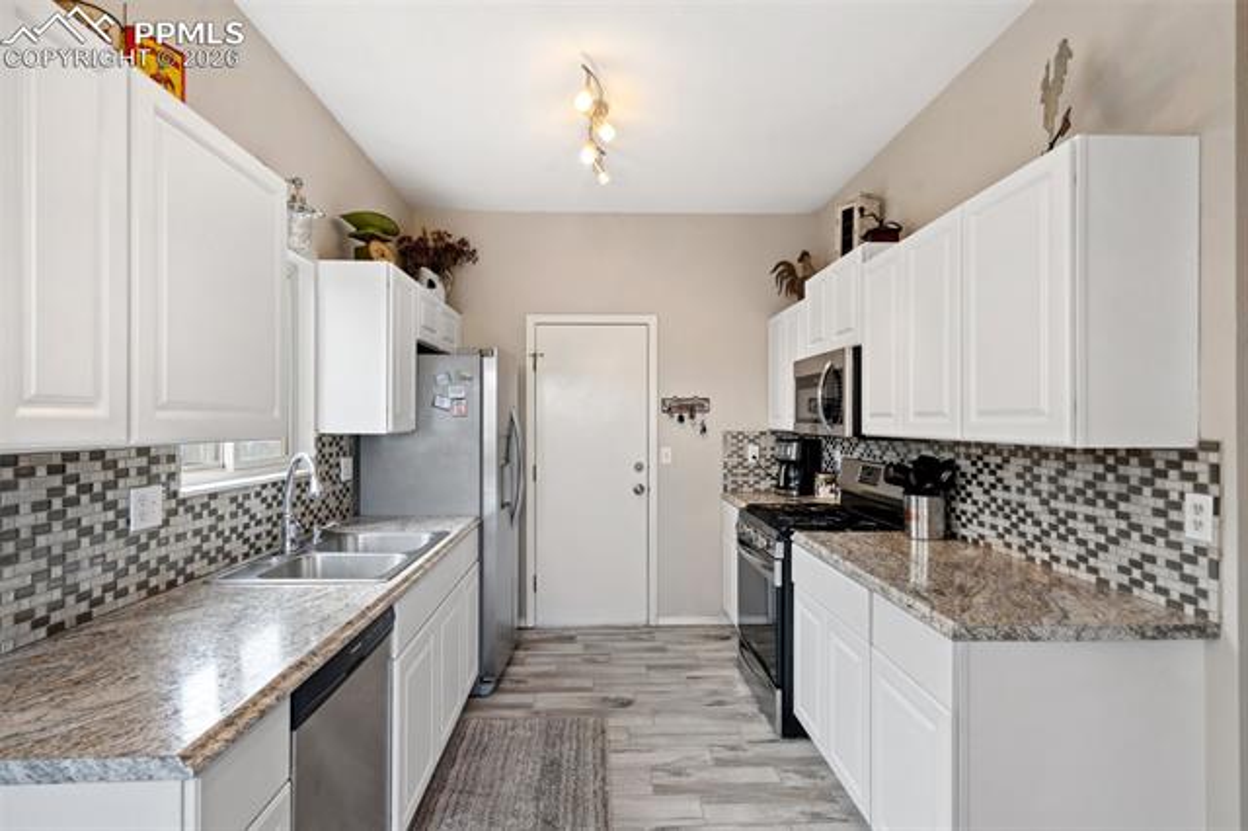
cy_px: 416
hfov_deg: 93.3
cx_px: 624
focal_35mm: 17
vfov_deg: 70.4
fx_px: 589
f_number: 6.7
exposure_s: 1/20
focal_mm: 17
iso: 100
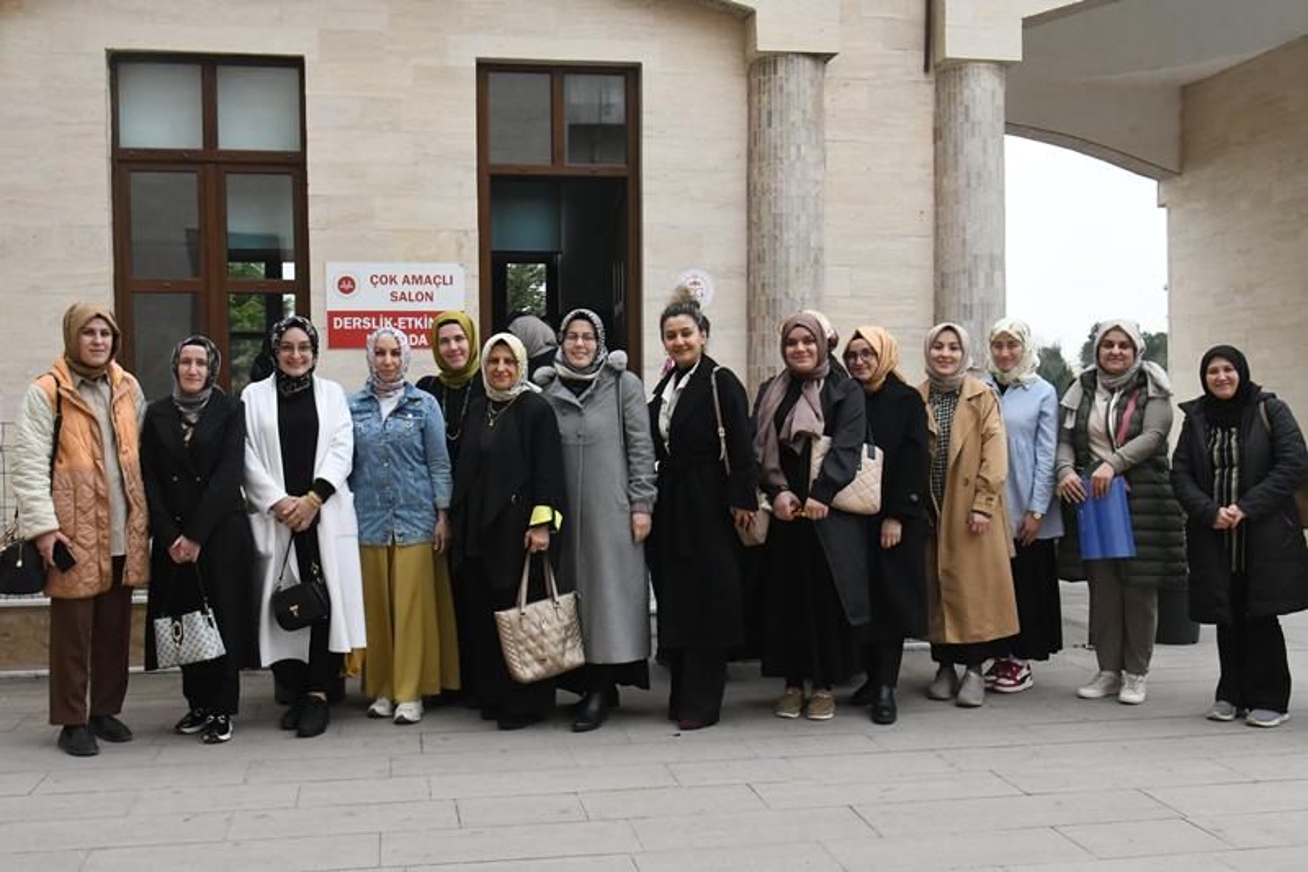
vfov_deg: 36.9
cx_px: 654
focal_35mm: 36
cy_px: 436
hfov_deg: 53.1
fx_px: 1308
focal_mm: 24
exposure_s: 1/1000
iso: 4000
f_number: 16
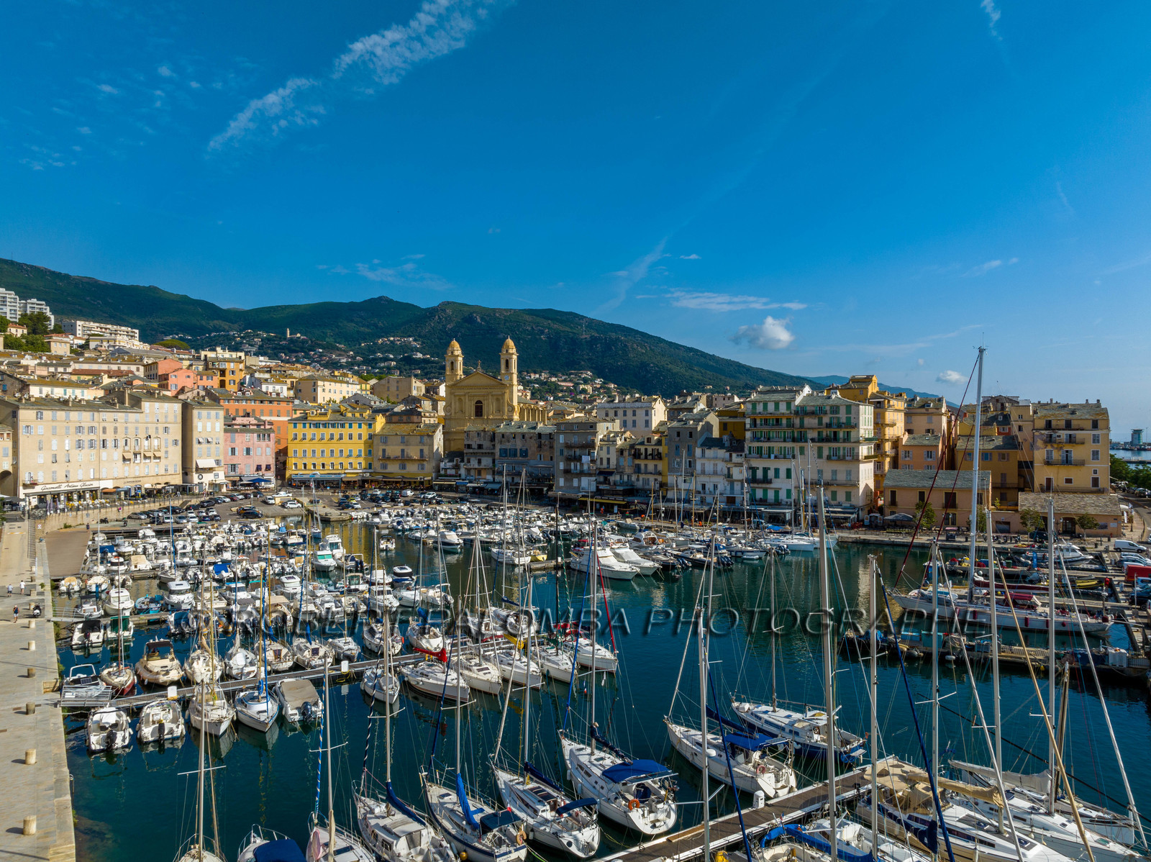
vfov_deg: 56.8
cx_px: 576
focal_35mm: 24
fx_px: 798
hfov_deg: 71.6
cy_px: 431
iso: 100
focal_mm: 12.3
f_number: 11
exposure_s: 1/160
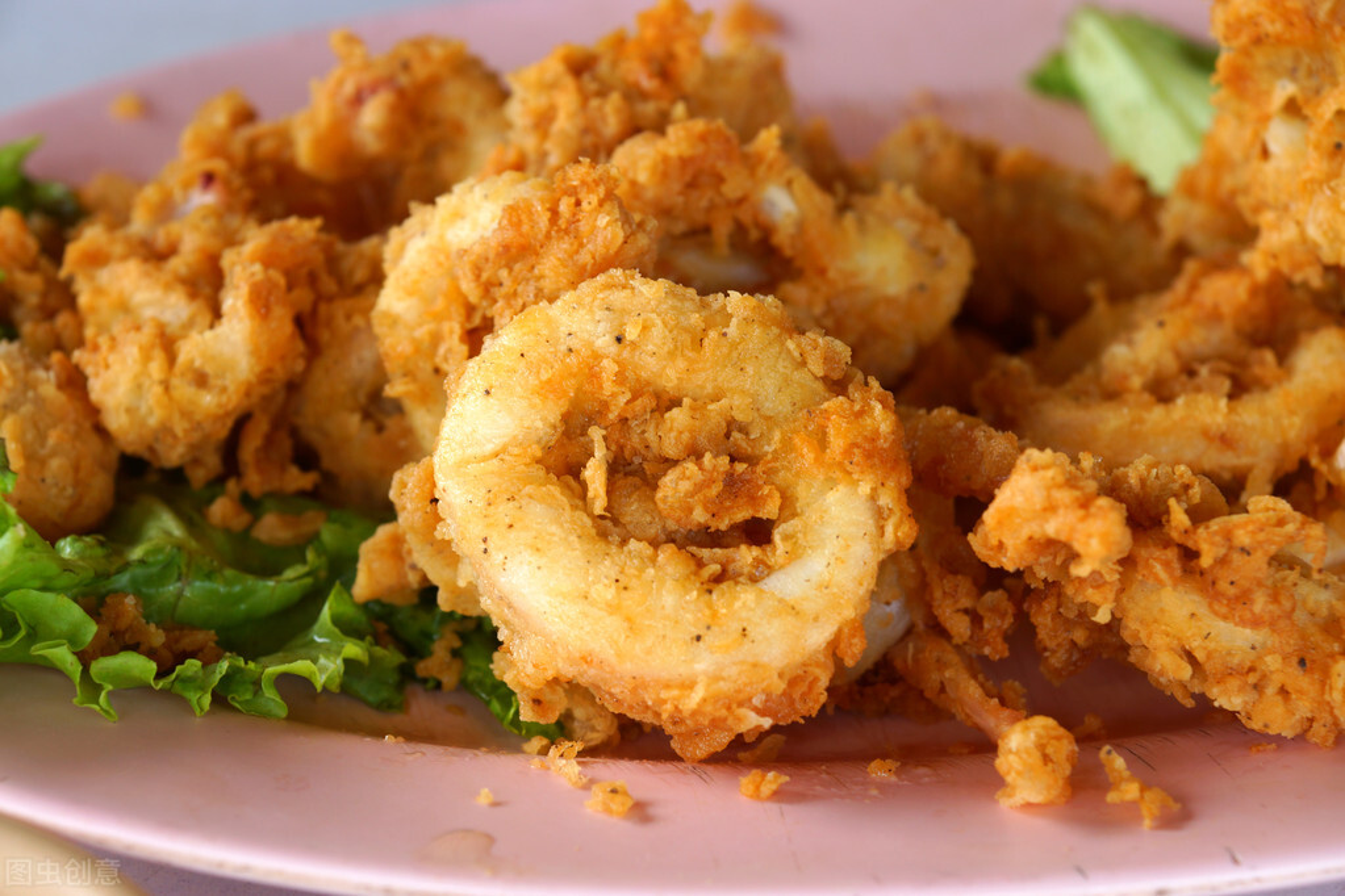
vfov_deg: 11.4
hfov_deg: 17.1
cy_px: 448
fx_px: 4483
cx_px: 672
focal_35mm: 120
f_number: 8
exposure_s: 1/40
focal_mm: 80
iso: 100
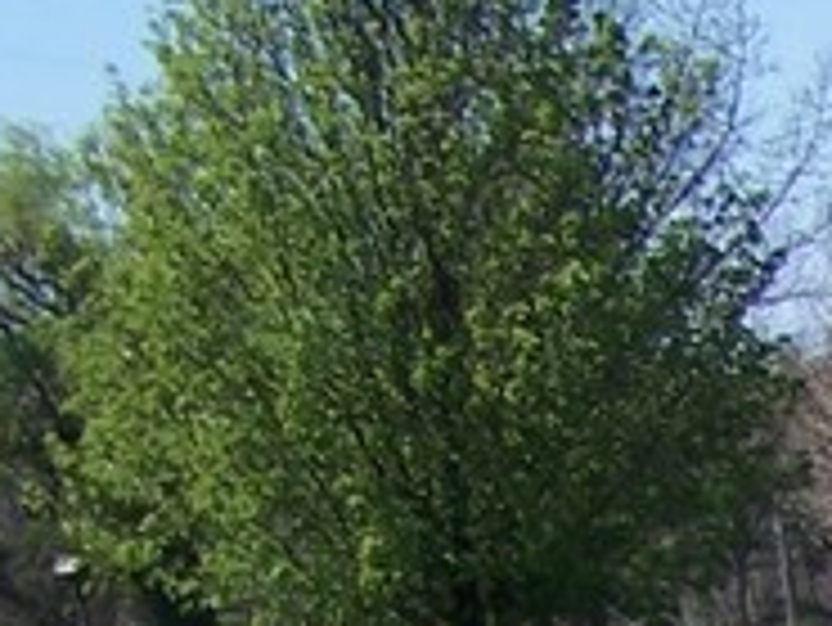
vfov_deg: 6.6
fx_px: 5051
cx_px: 2244
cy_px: 1698
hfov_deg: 8.3
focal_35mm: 210
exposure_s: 1/750
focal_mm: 6.3
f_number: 4
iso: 80
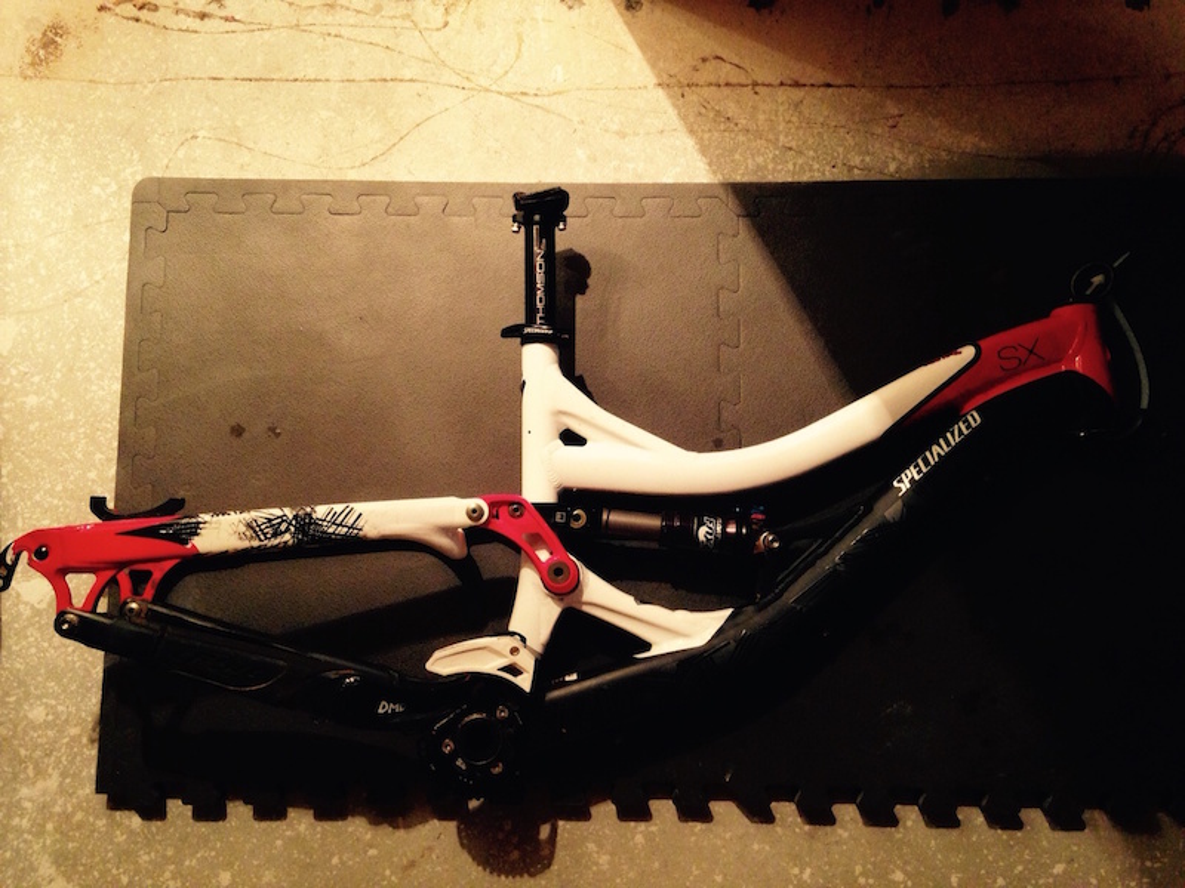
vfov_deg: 42.9
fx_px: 1130
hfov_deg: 55.4
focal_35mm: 33
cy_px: 444
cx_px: 592
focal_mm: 4.12
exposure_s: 1/20
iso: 250
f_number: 2.4
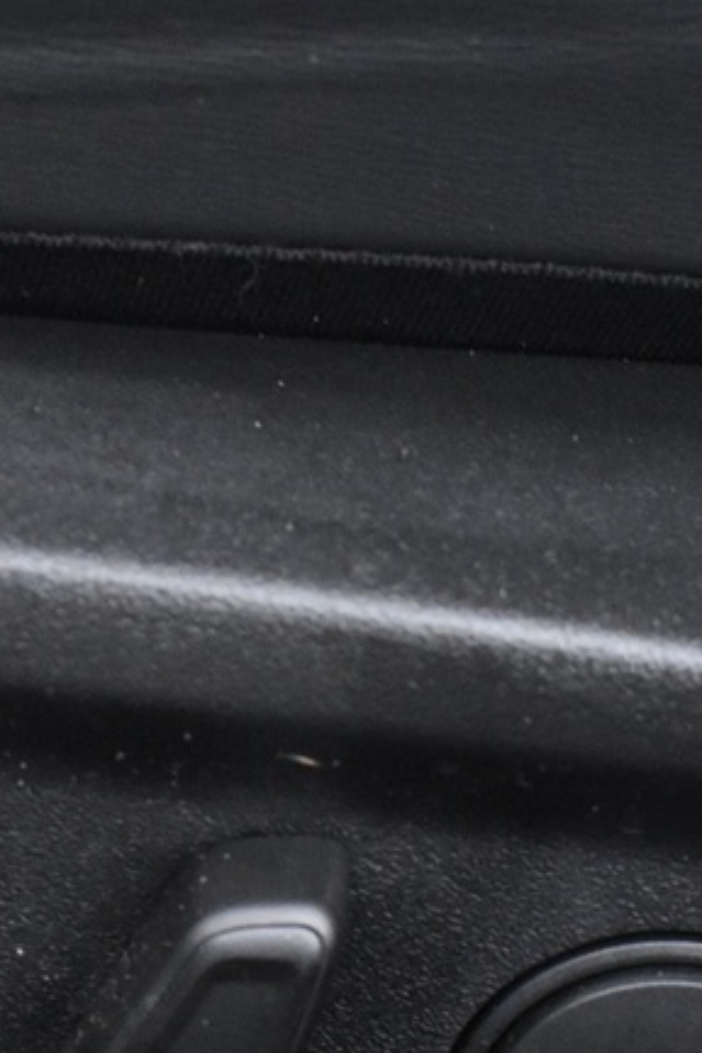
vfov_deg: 15.0
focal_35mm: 135
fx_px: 3948
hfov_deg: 10.1
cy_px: 977
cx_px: 183
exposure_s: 1/13
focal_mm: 24
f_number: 3.8
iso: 3200
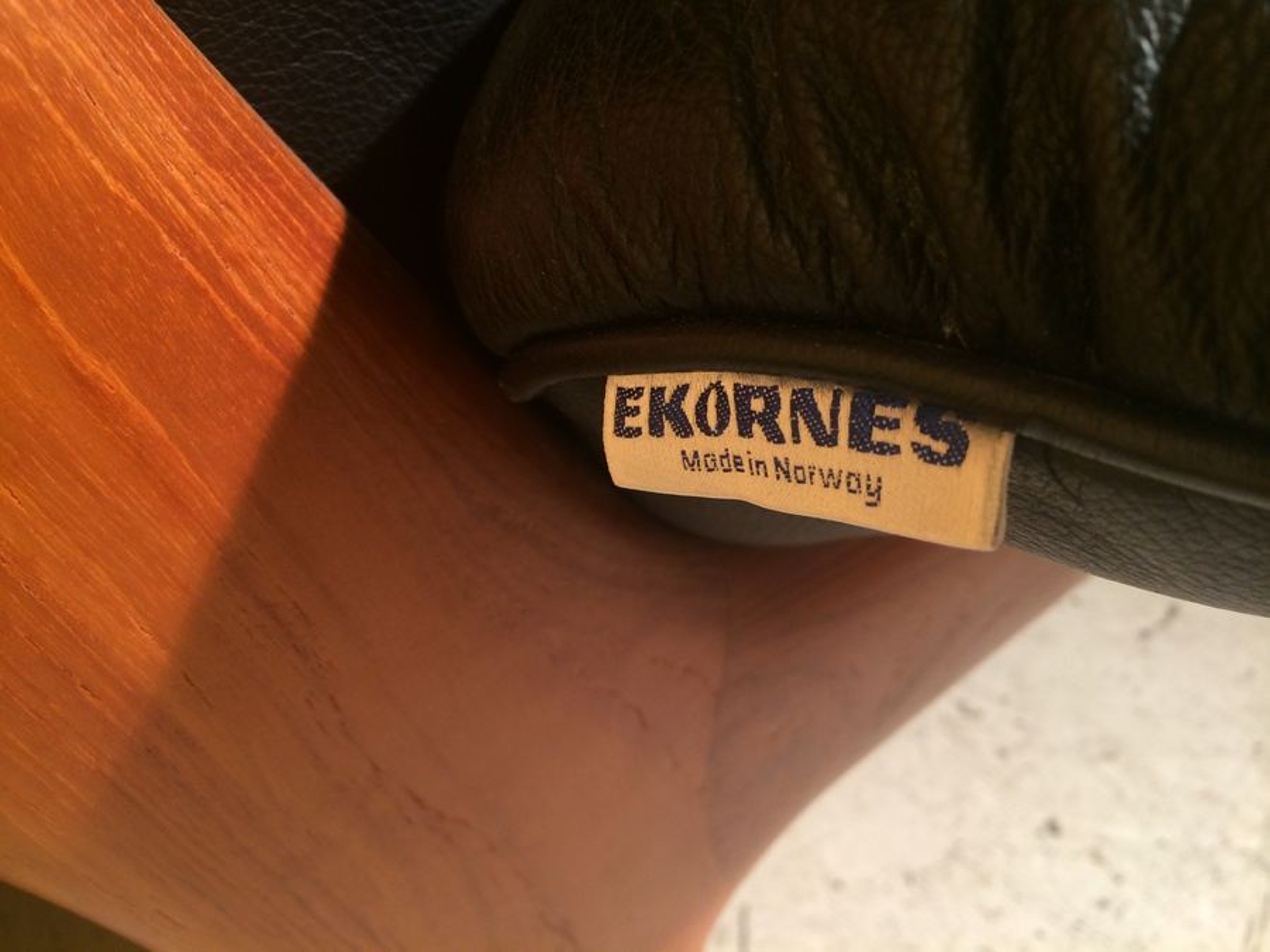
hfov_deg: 60.0
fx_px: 1101
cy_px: 476
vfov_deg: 46.8
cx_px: 635
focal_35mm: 30
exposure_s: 1/30
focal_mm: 4.12
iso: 100
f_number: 2.2
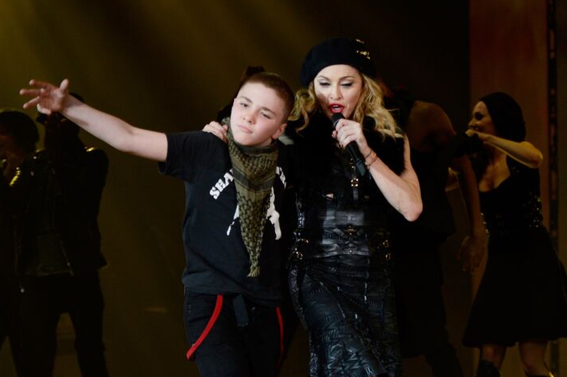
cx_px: 274
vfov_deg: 10.1
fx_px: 2140
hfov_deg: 15.1
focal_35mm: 136
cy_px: 205
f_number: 4
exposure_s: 1/500
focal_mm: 122
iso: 1600
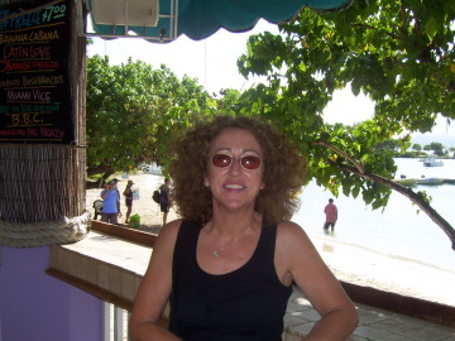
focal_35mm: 45
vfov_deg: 32.1
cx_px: 222
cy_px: 205
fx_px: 591
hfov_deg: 42.1
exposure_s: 1/250
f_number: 4.8
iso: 80
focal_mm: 6
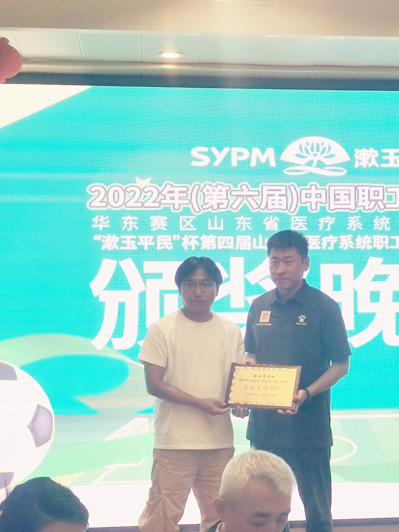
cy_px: 268
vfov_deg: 26.3
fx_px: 1137
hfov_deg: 19.8
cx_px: 283
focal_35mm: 74
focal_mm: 5.58
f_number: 1.8
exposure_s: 1/117
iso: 50
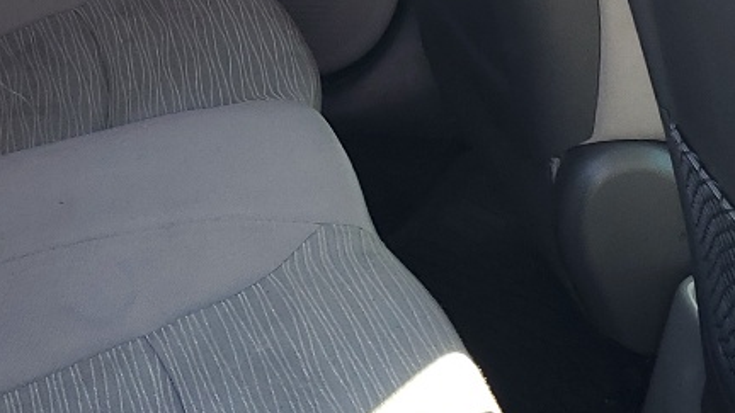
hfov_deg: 20.3
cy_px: -19
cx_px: 225
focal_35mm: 105
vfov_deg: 11.4
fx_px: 2046
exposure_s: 1/149
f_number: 1.5
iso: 50
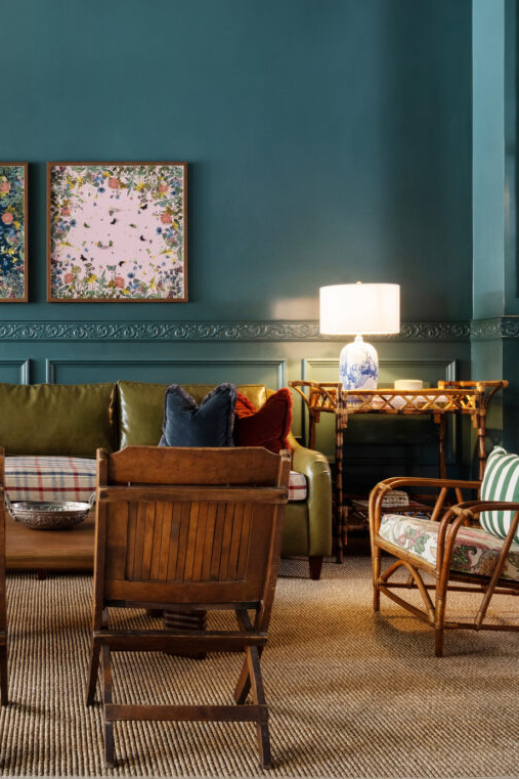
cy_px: 387
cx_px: 51
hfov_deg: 35.6
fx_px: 757
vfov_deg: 54.4
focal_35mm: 35
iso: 400
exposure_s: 3
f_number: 22
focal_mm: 32
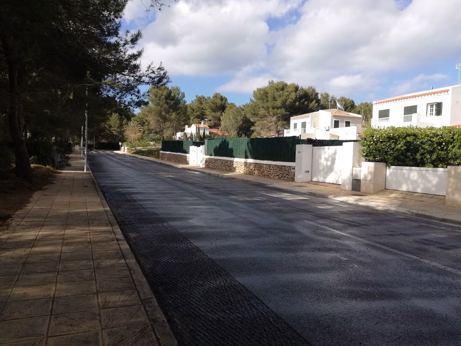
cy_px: 173
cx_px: 230
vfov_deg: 51.4
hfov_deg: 65.3
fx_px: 360
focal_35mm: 27
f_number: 2.2
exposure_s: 1/736
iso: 50
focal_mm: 3.81
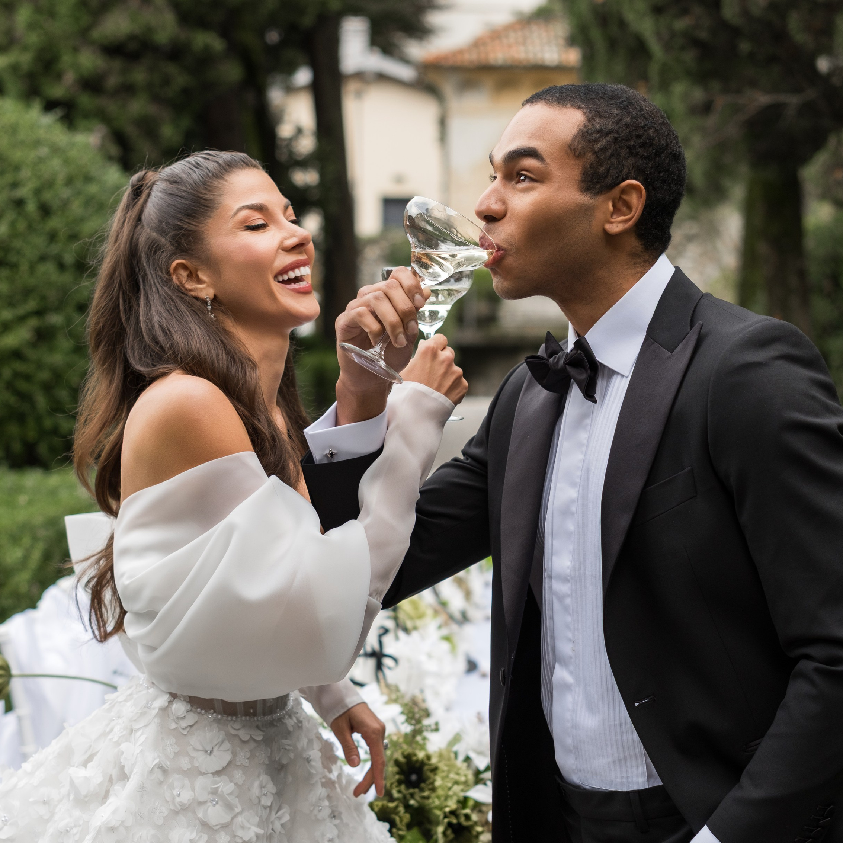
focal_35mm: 72
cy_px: 536
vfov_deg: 23.9
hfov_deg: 24.0
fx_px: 1984
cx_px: 414
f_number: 2
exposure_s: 1/250
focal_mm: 33
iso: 125
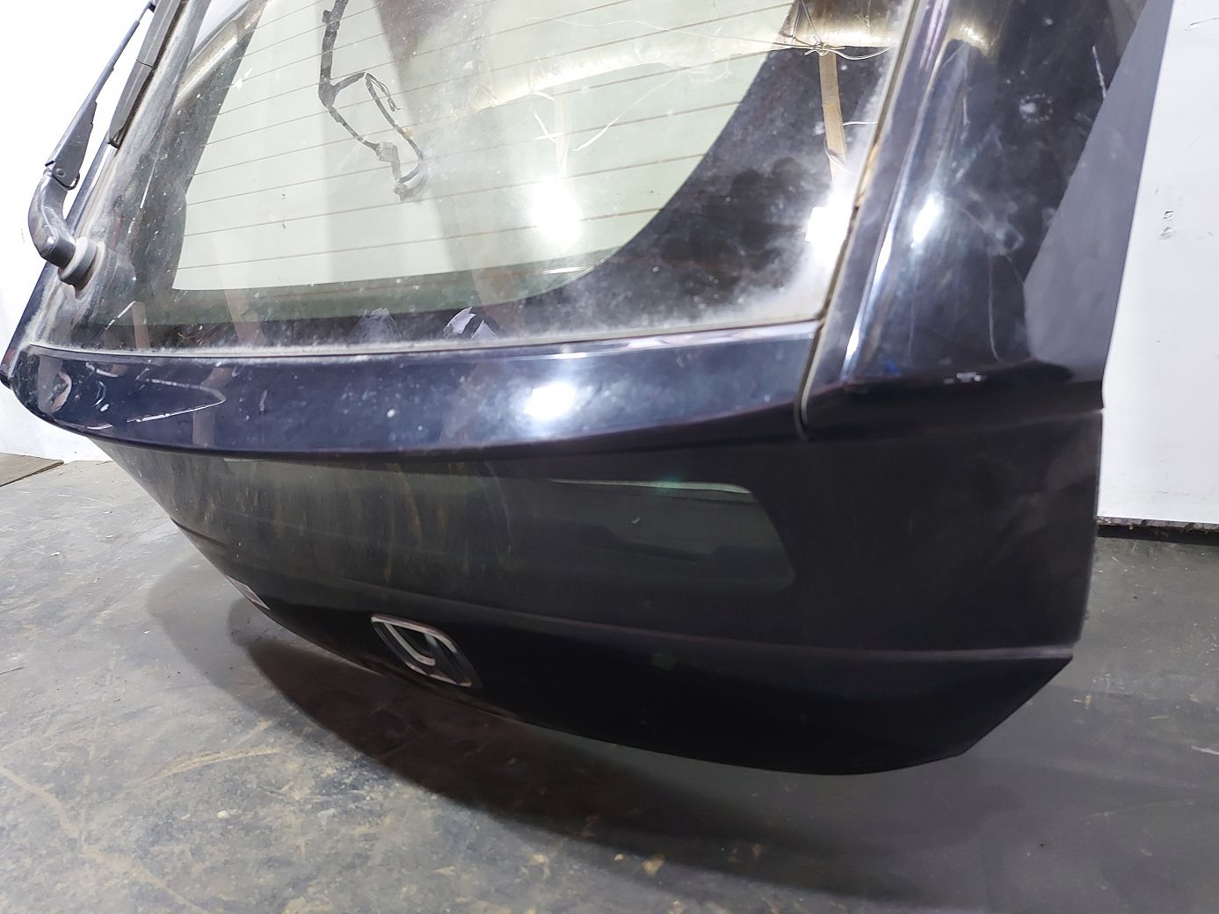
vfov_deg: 56.8
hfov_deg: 71.6
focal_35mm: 24
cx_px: 610
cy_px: 457
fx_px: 845
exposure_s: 1/25
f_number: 1.8
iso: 250
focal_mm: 5.23
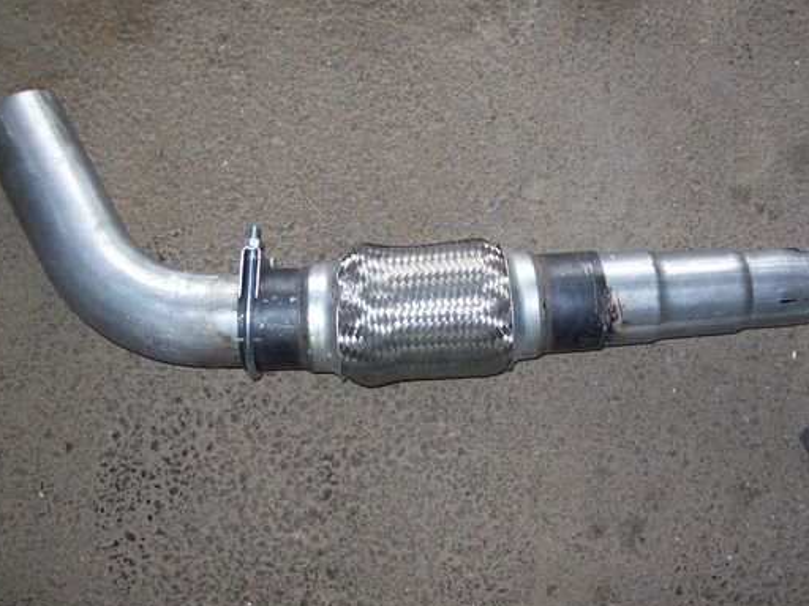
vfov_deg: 32.2
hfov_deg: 42.0
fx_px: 1052
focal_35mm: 45
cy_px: 298
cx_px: 458
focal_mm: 6
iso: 200
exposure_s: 1/64
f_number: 2.7
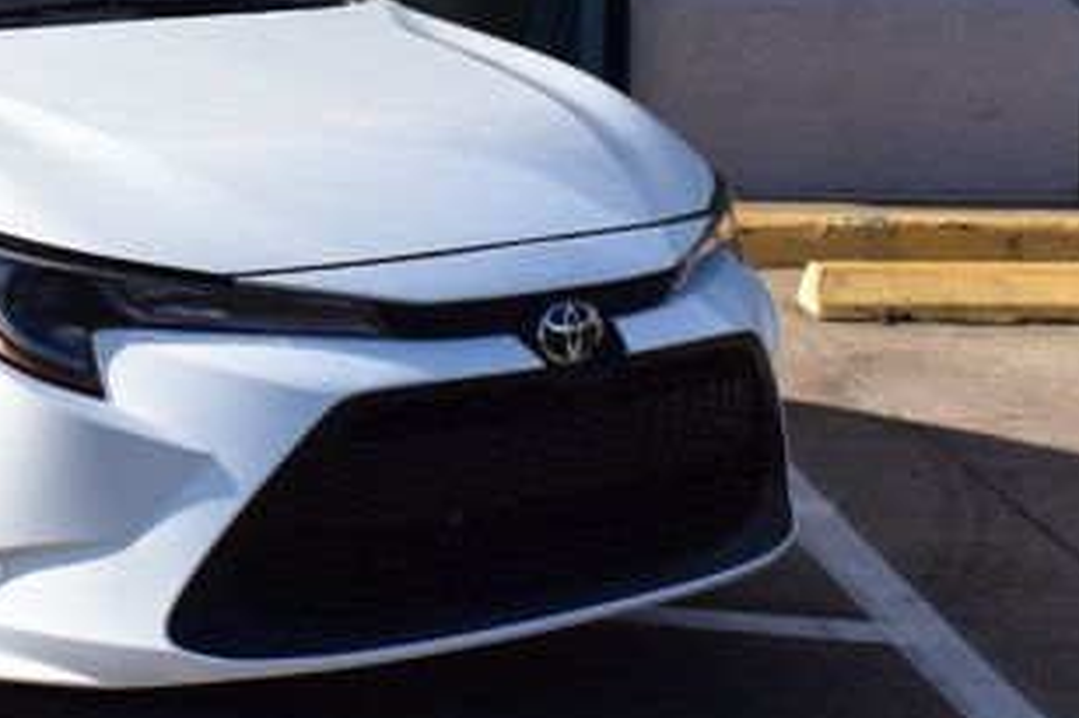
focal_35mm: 125
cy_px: -137
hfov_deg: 16.2
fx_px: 3734
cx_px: 98
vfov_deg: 10.8
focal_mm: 25
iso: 360
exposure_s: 1/500
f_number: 11
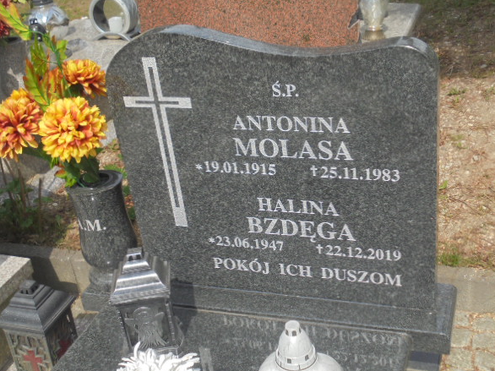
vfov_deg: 30.8
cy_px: 201
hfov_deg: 40.4
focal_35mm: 47
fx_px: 672
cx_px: 269
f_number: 4.5
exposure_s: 1/500
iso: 100
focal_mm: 7.8
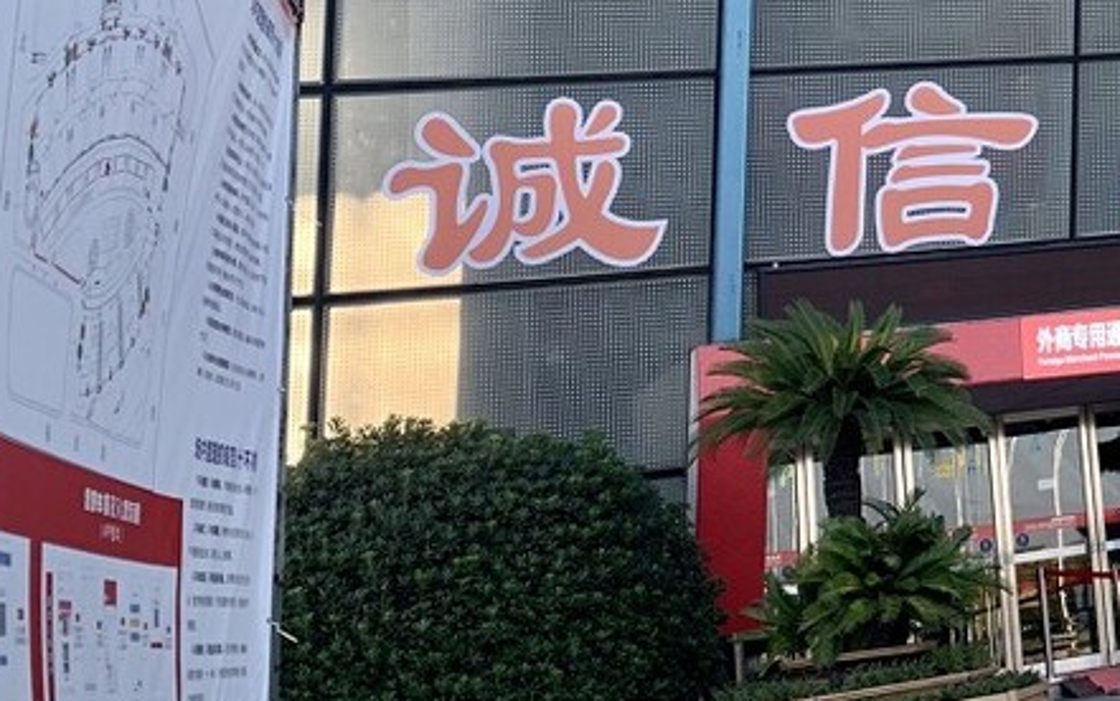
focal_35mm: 75
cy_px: -292
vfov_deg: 16.2
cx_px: 1407
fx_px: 2290
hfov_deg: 24.4
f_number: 1.8
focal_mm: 4.25
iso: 25
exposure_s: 1/222
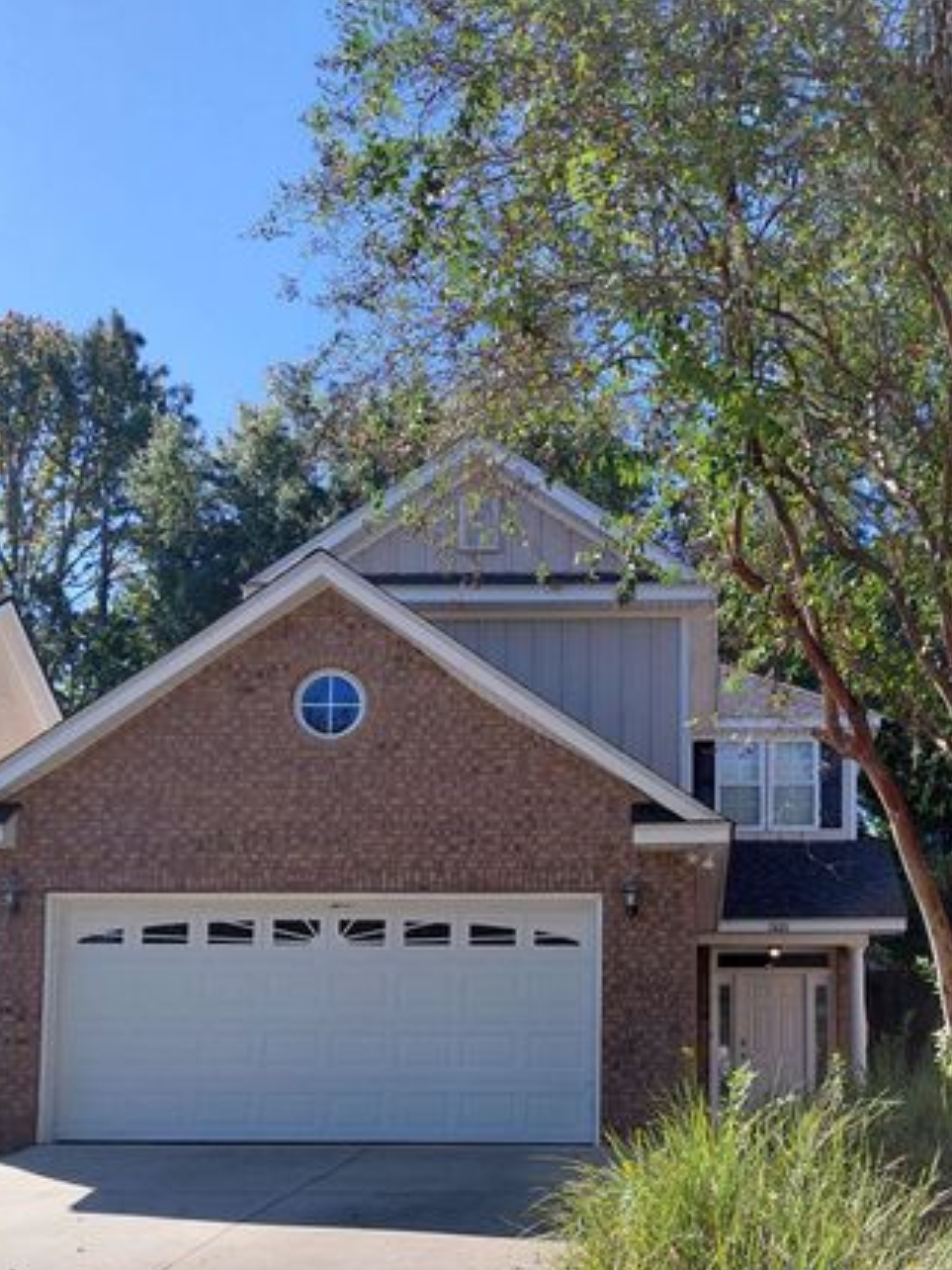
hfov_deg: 36.6
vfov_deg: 46.0
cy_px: 966
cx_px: 605
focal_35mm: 39
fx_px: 1430
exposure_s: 1/1187
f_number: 1.8
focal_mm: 4.69
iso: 50
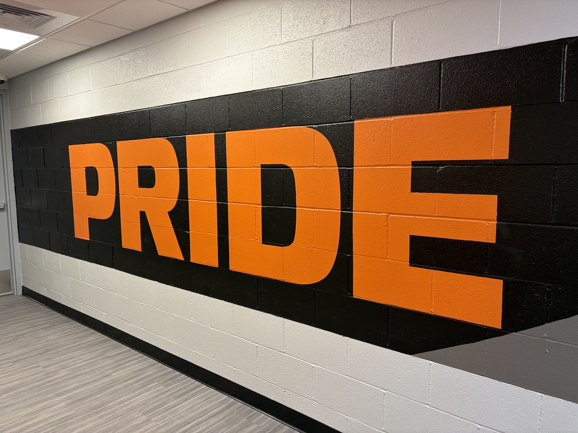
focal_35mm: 26
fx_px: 434
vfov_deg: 53.1
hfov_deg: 67.3
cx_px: 289
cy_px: 216
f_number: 1.6
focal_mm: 5.96
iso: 80
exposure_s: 1/60
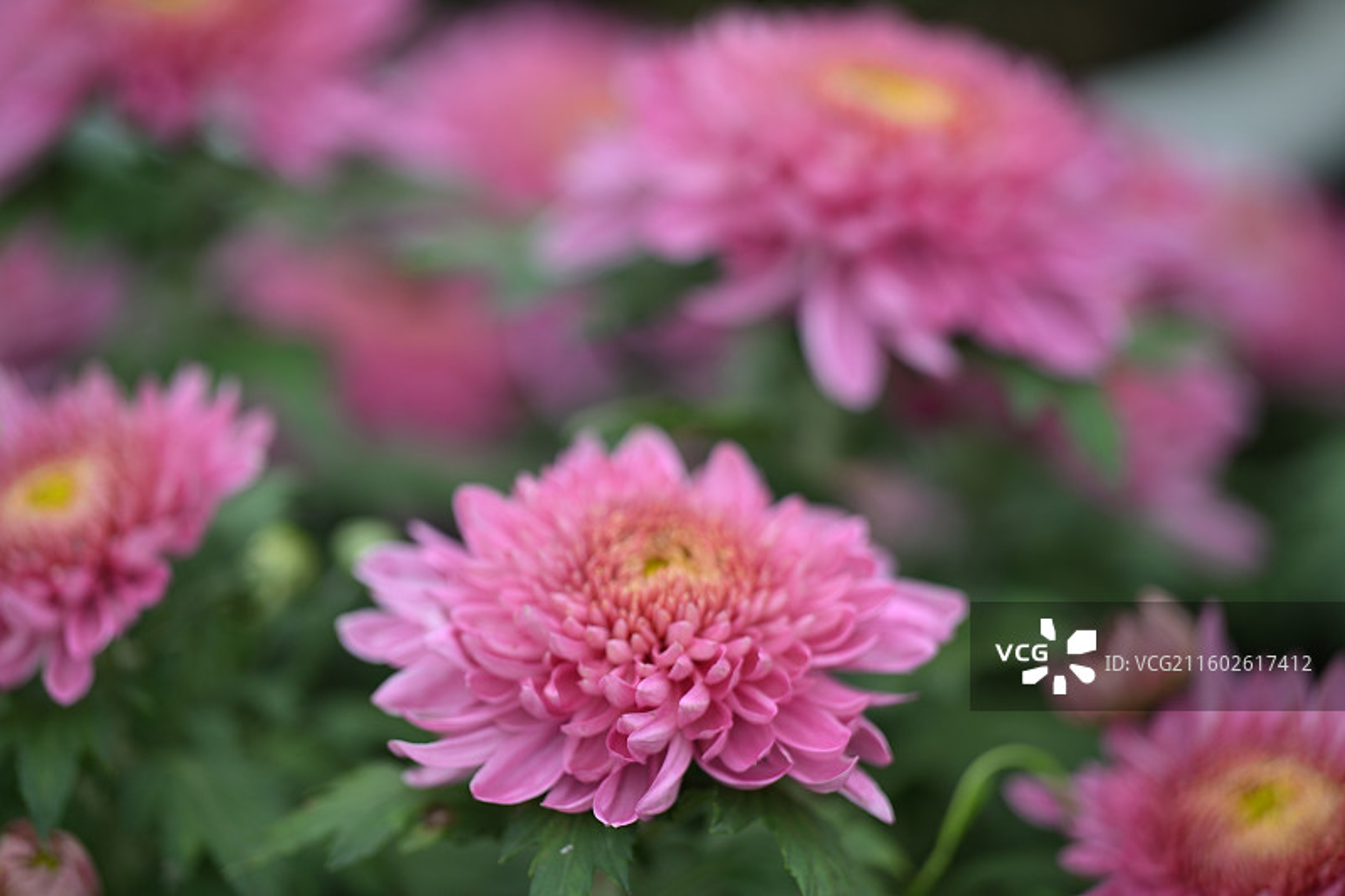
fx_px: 7470
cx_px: 672
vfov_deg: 6.9
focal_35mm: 200
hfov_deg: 10.3
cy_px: 448
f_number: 3.2
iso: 200
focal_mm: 200
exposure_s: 1/640
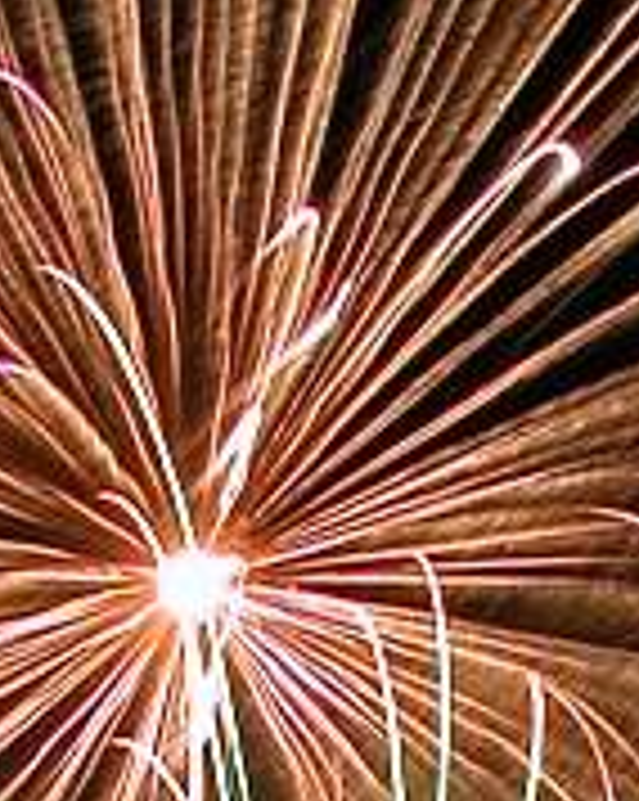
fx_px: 5825
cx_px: 374
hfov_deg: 6.3
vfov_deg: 7.7
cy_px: 1278
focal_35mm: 246
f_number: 8
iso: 100
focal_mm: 8.9
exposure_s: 4
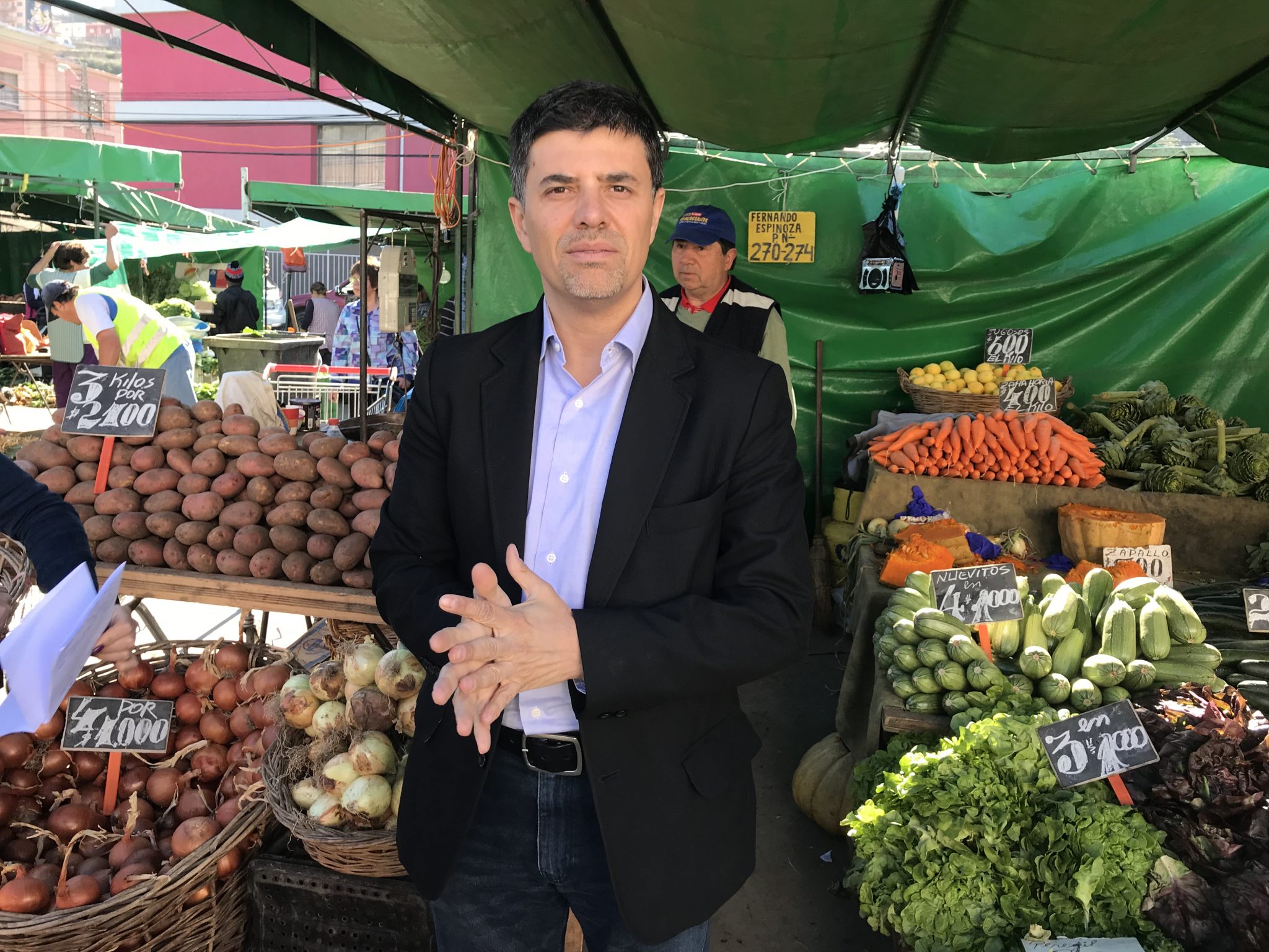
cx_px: 634
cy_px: 476
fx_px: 1026
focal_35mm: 28
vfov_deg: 49.7
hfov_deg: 63.4
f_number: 1.8
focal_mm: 3.99
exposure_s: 1/223
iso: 20
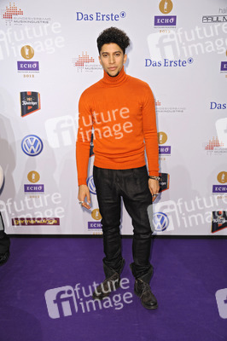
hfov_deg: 31.8
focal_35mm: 42
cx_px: 114
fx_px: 398
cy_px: 170
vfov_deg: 46.4
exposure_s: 1/160
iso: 800
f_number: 5.6
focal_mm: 42
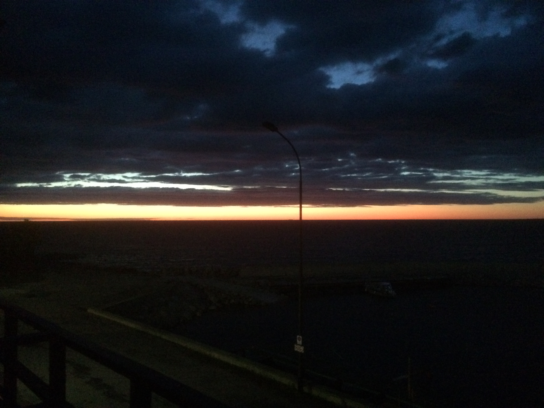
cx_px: 272
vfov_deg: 48.2
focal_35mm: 29
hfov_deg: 61.7
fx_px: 456
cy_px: 204
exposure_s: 1/17
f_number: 2.2
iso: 1000
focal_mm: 4.15
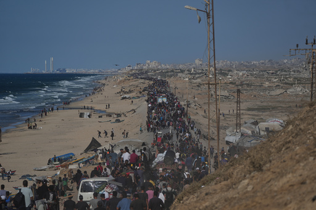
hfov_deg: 12.2
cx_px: 158
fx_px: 1483
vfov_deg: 8.1
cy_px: 105
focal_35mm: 169
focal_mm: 169
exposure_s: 1/2500
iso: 100
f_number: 5.6
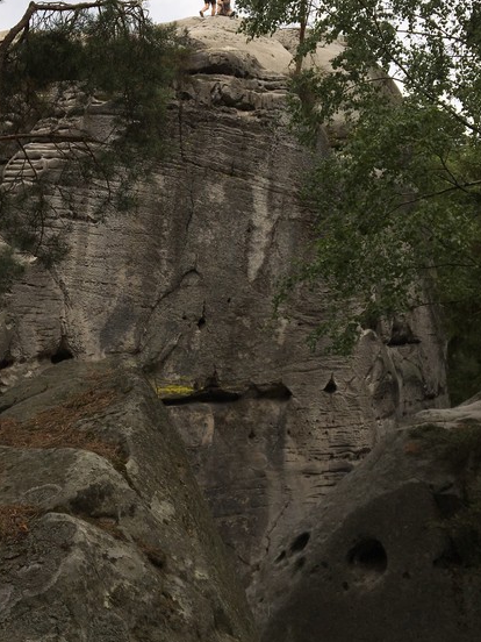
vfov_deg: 44.8
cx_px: 194
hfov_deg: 34.2
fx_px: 778
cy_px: 331
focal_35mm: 42
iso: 25
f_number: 2.2
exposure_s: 1/1374
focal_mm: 4.15
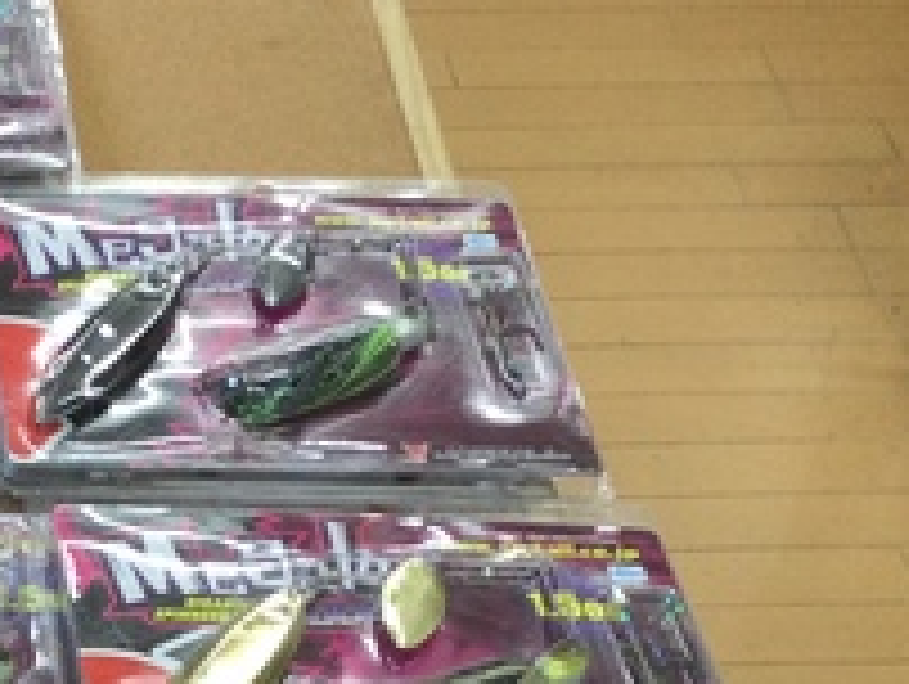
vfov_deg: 15.2
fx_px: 2419
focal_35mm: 92
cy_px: 940
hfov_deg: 19.8
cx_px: -216
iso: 32
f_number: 2.4
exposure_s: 1/40
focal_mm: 3.3
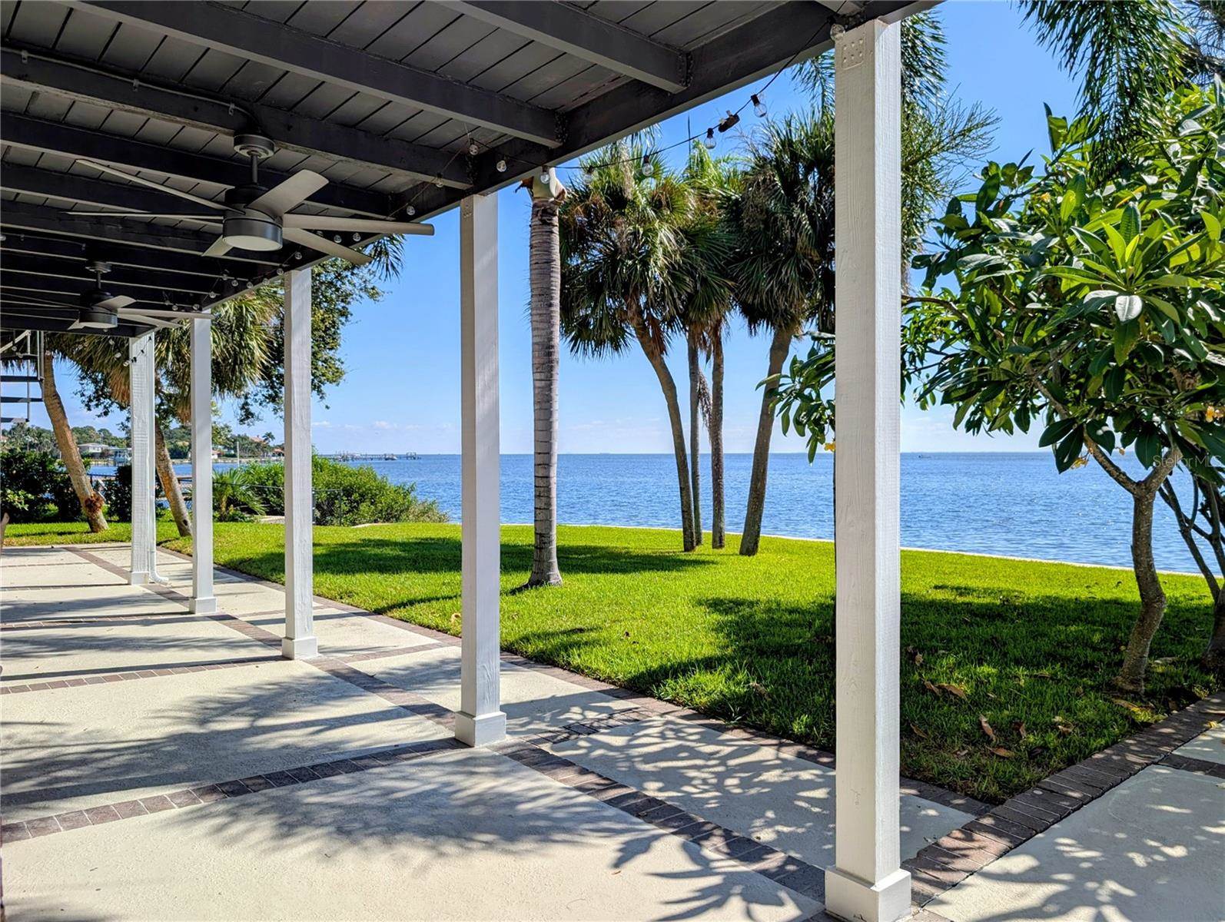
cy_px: 461
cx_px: 612
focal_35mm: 24
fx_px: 850
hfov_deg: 71.5
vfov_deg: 56.9
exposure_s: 1/1241
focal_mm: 6.9
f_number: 1.68
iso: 20
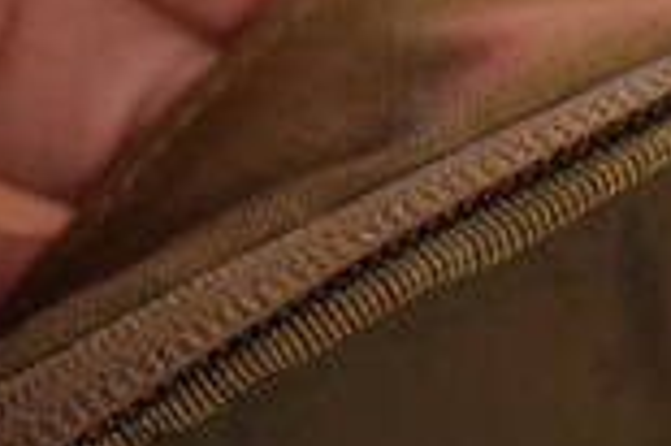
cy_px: 773
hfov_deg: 6.8
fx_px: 5548
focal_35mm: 298
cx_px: 1039
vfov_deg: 4.6
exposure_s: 1/160
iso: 4000
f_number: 2
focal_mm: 30
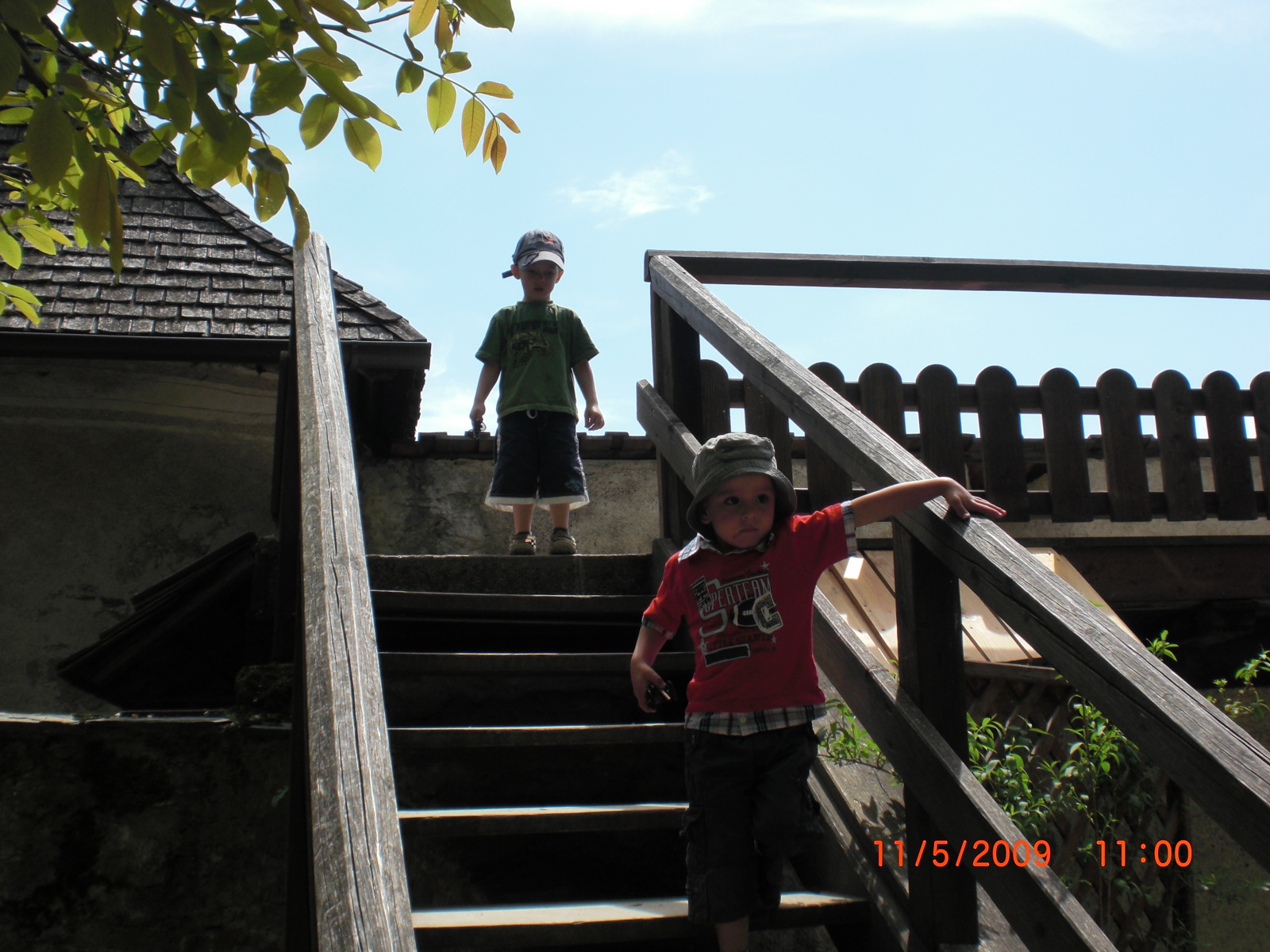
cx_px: 635
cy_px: 476
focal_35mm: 38
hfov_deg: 49.0
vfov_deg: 37.7
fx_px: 1394
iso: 64
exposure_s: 1/400
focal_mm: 6.3
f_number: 5.6
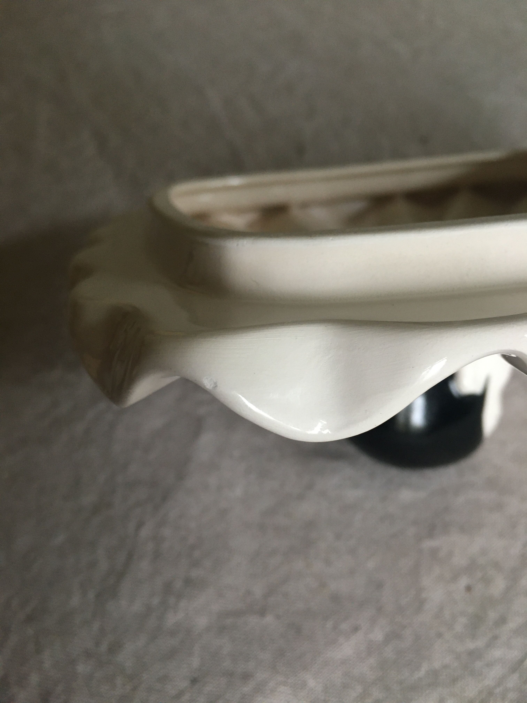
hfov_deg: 48.2
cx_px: 264
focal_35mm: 29
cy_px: 352
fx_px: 589
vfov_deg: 61.7
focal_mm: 4.15
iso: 160
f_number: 2.2
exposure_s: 1/33
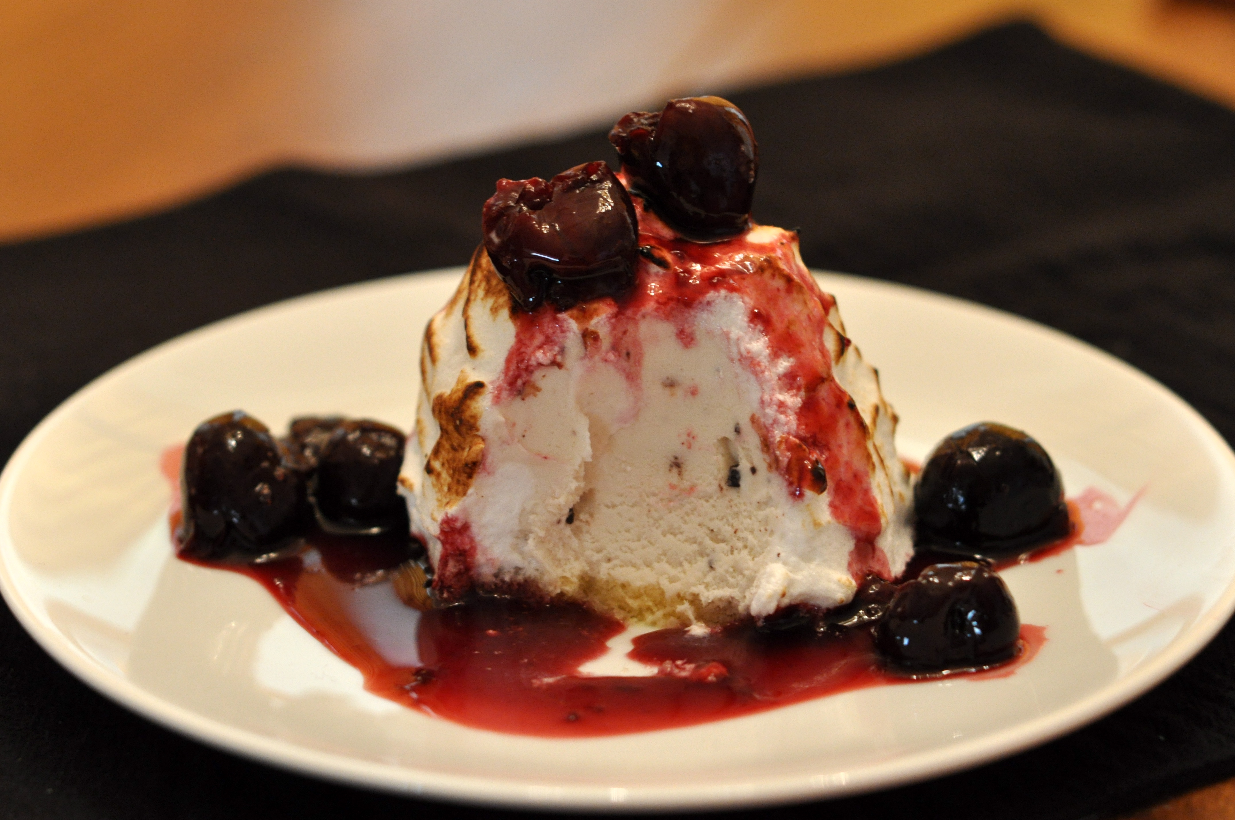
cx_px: 624
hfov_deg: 25.7
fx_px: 2706
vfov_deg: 17.2
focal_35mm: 79
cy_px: 424
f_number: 3.2
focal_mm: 50
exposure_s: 1/30
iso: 900
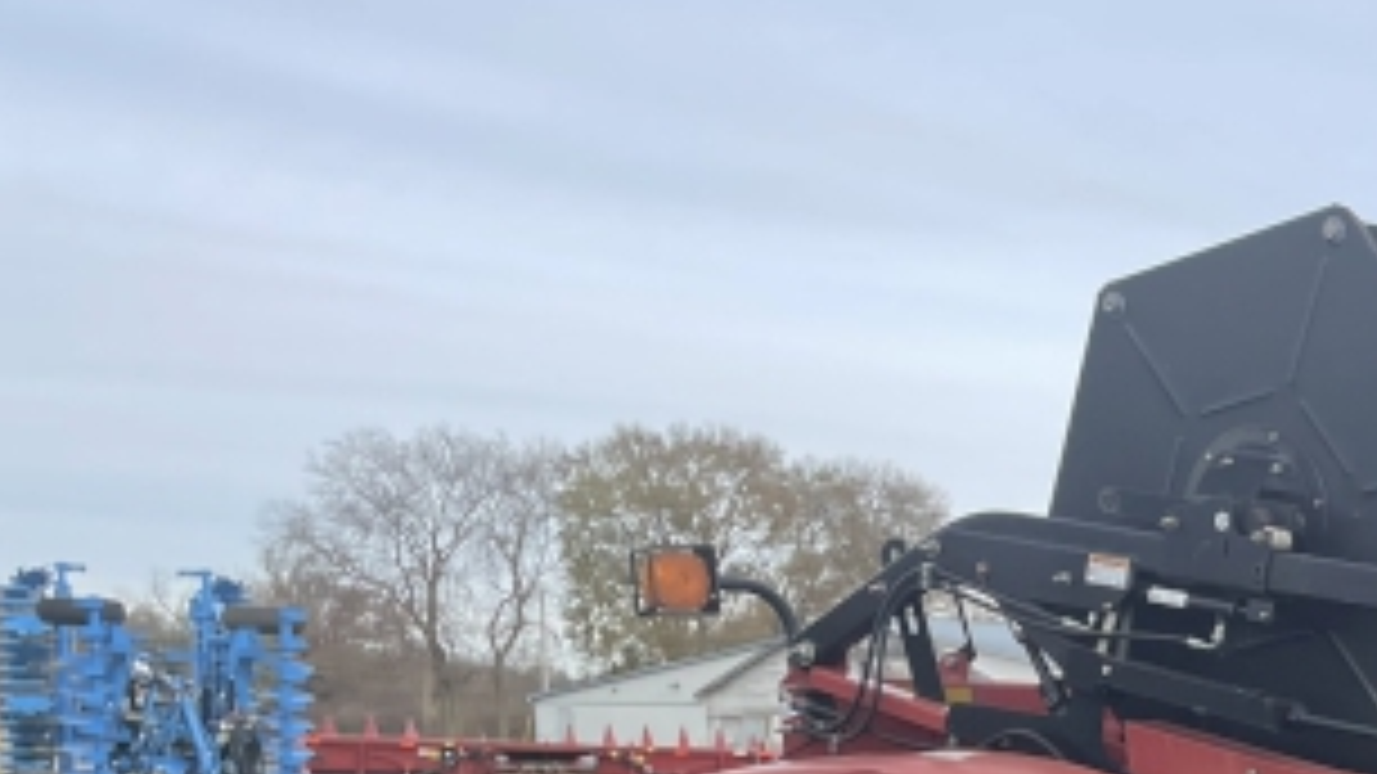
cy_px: 1012
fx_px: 2701
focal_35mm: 74
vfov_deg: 15.5
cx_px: 1796
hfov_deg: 24.8
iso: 32
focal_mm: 4.2
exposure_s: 1/1742
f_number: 1.6
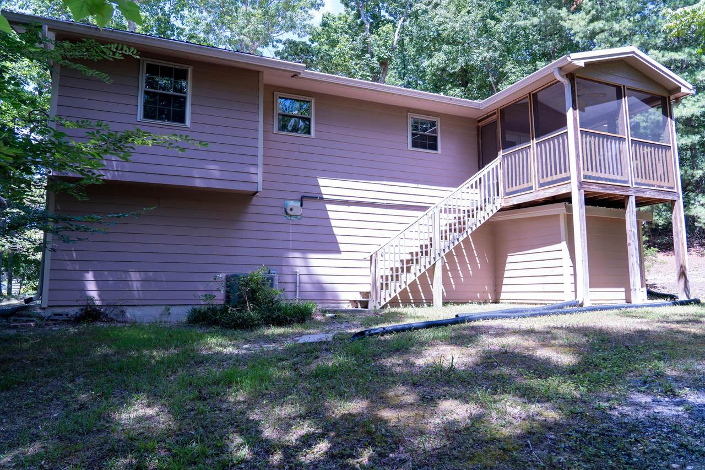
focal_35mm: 24
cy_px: 235
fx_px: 470
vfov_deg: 53.1
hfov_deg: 73.8
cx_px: 352
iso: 100
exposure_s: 1/100
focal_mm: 24
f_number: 4
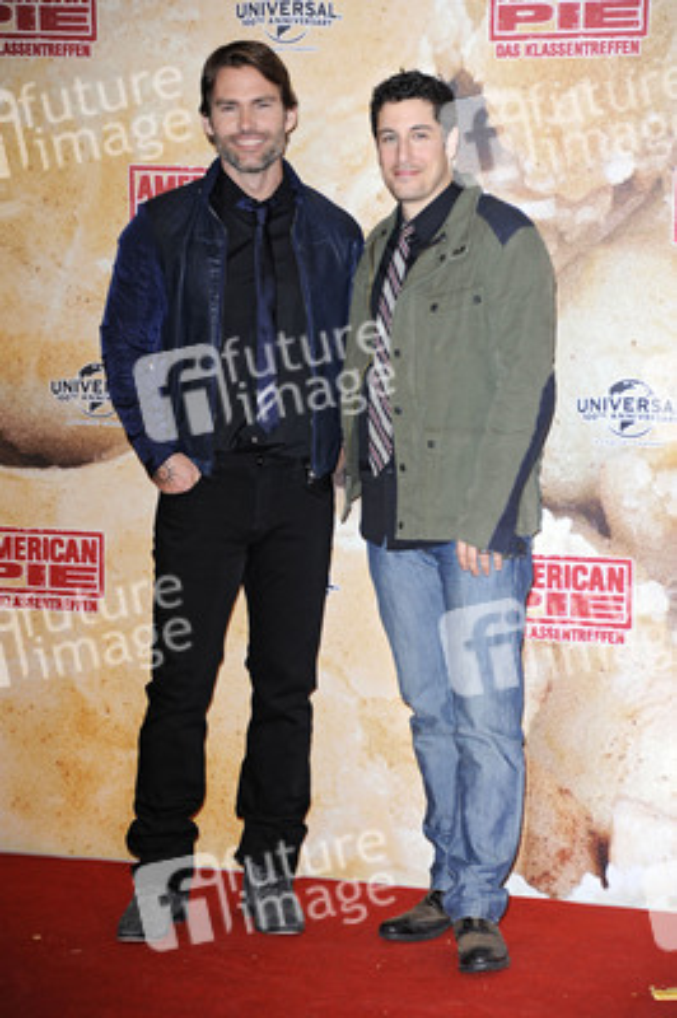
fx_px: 3814
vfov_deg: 15.2
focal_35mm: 135
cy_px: 509
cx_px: 338
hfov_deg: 10.1
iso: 1250
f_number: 5.6
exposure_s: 1/250
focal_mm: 135
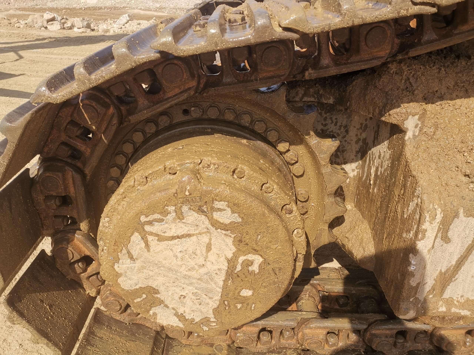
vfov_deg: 51.4
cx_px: 237
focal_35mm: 27
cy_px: 178
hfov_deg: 65.3
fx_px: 370
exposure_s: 1/2500
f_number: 1.8
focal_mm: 4.75
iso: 50
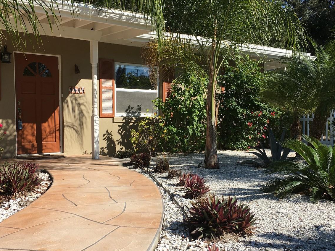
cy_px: 137
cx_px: 160
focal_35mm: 41
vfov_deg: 35.1
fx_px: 397
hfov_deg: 45.8
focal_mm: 4.15
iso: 25
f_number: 2.2
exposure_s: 1/1637
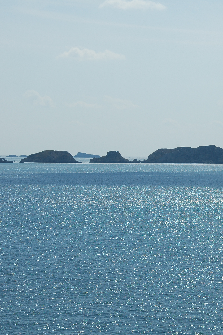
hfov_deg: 9.0
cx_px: 212
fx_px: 1410
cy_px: 165
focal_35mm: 152
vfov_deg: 13.5
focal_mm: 65
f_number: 11
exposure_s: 1/640
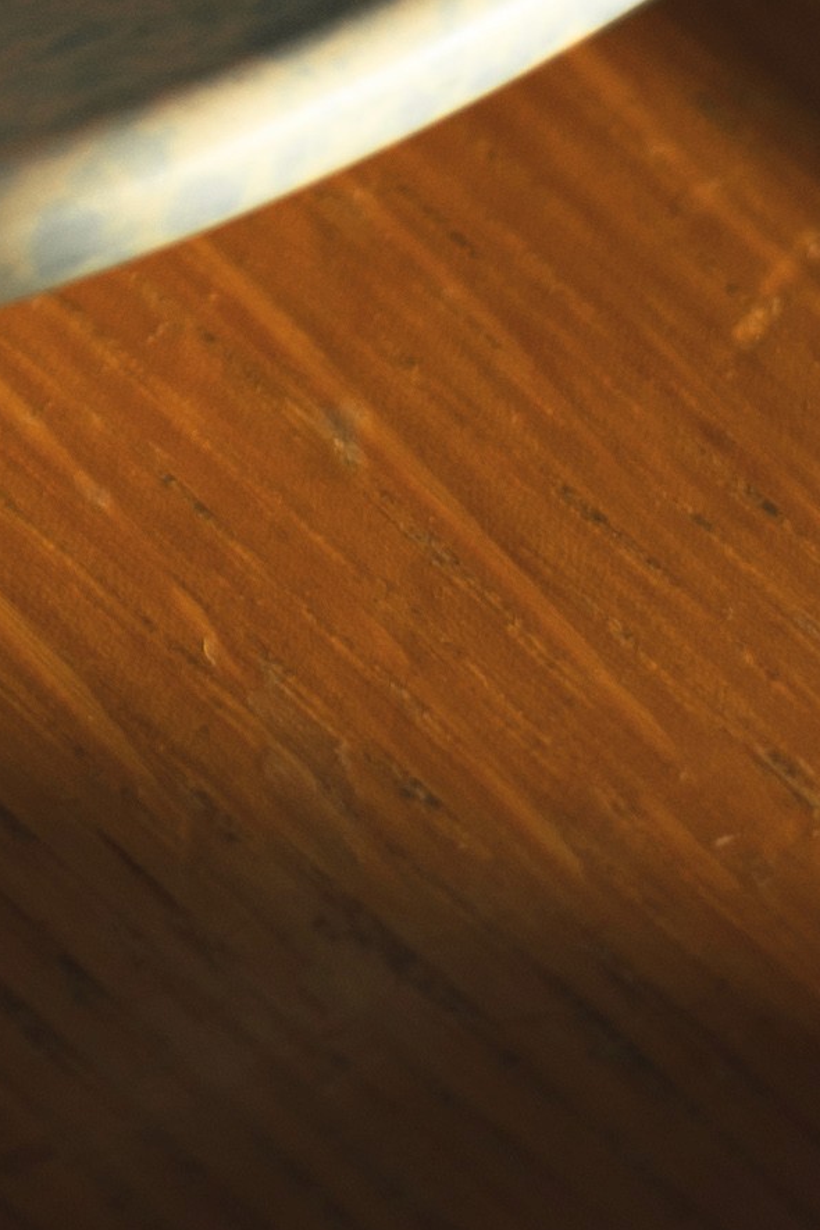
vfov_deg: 5.6
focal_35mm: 339
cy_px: -2593
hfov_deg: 4.0
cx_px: -1281
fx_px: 11582
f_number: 2.8
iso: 100
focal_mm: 50
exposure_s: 1/1600
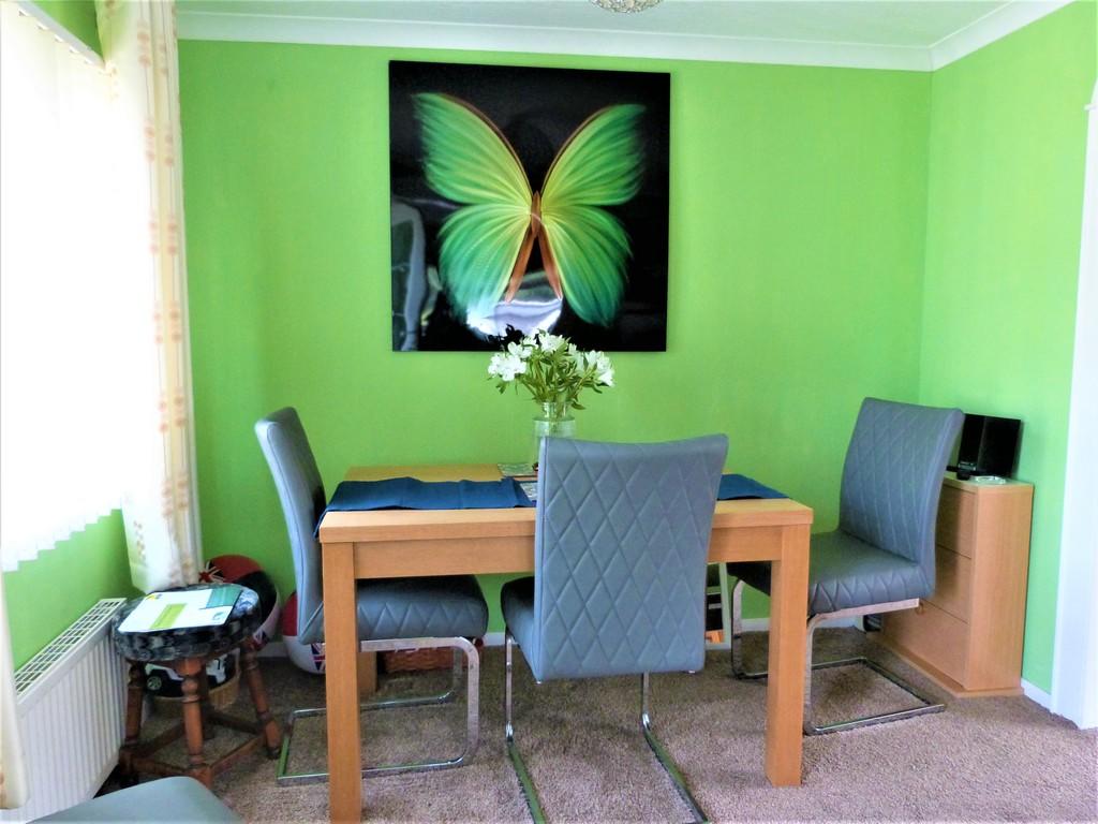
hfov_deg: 69.4
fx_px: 793
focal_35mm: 25
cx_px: 549
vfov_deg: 54.9
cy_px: 412
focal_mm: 4.5
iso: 400
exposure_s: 1/60
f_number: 2.8
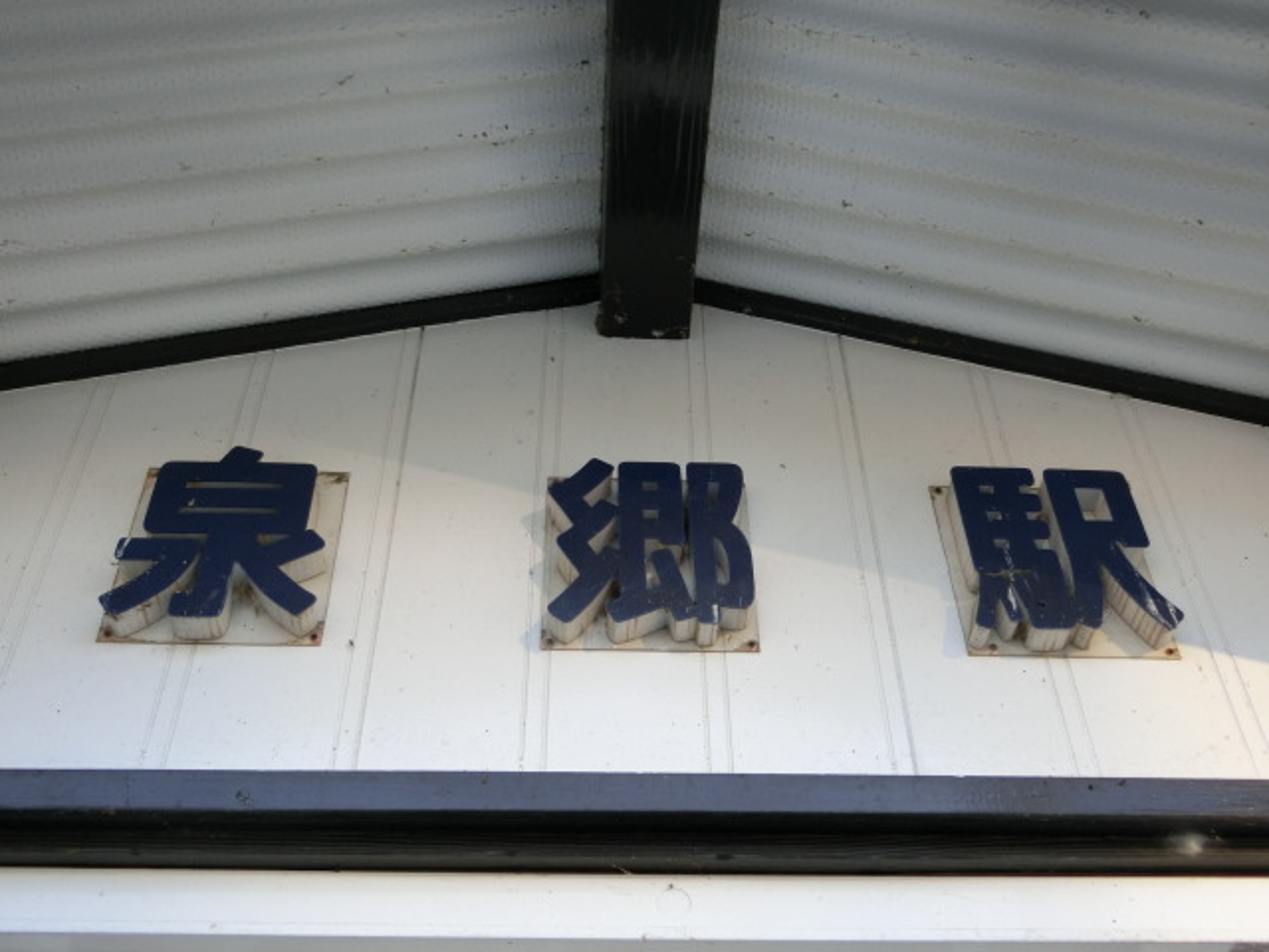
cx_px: 634
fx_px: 1430
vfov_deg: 36.8
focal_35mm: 39
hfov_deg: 47.9
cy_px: 476
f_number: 4.1
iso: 125
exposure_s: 1/125
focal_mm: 6.9
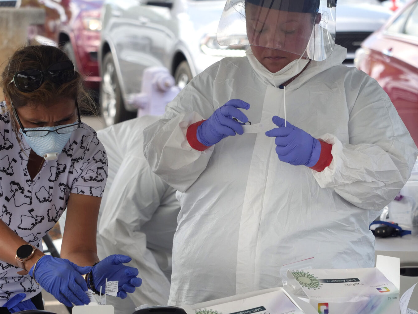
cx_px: 266
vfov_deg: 5.8
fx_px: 3067
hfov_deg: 7.8
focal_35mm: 254
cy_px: 200
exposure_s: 1/500
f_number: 4.5
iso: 200
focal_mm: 67
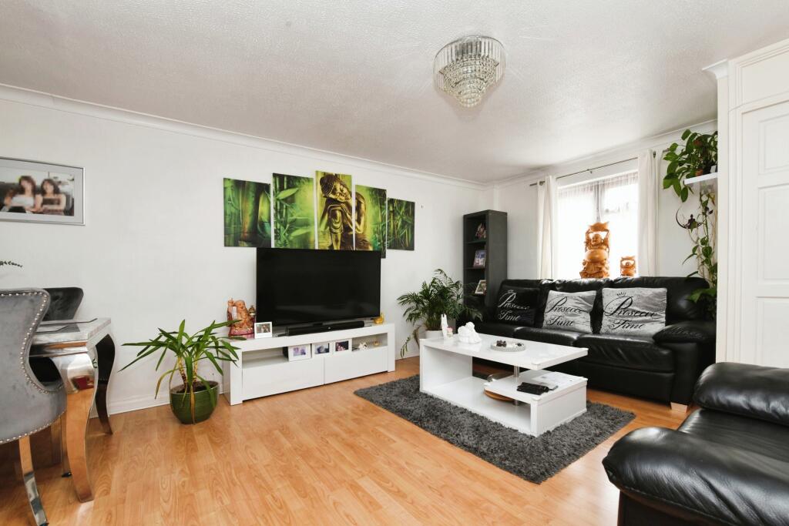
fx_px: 351
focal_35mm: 16
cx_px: 394
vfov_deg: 73.8
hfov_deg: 96.7
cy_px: 263
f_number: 10
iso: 640
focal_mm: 16
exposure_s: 1/60
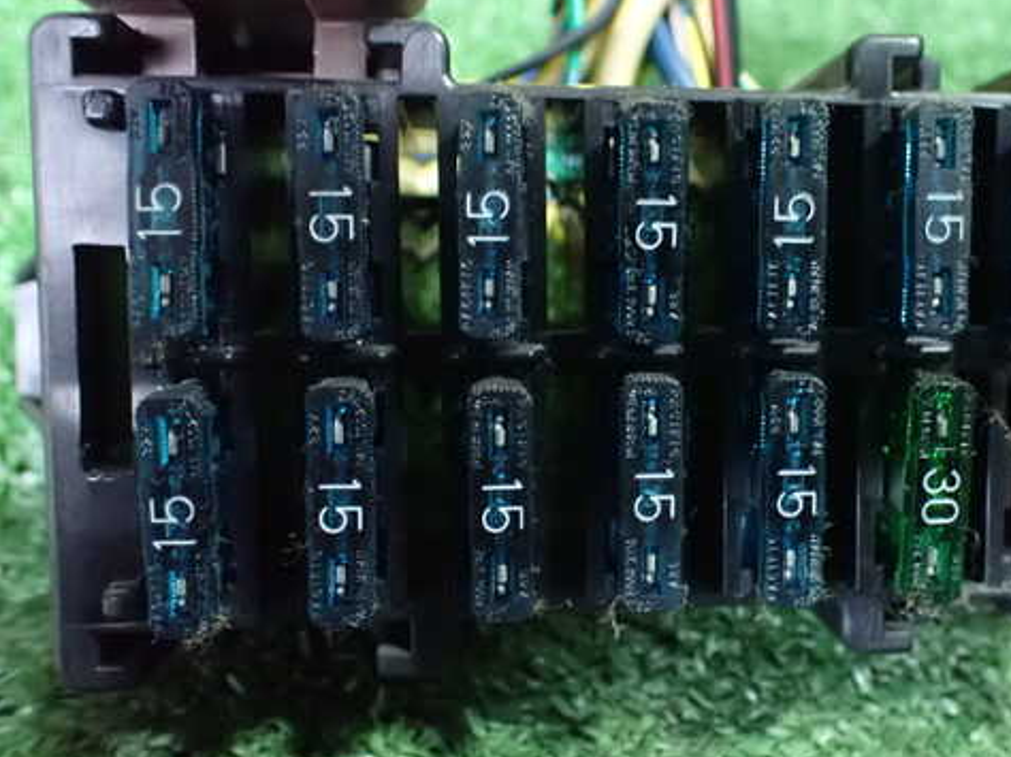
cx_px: 638
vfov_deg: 37.7
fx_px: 1109
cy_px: 377
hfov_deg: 48.5
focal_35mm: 38
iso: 1600
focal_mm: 5.4
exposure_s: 1/25
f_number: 2.3
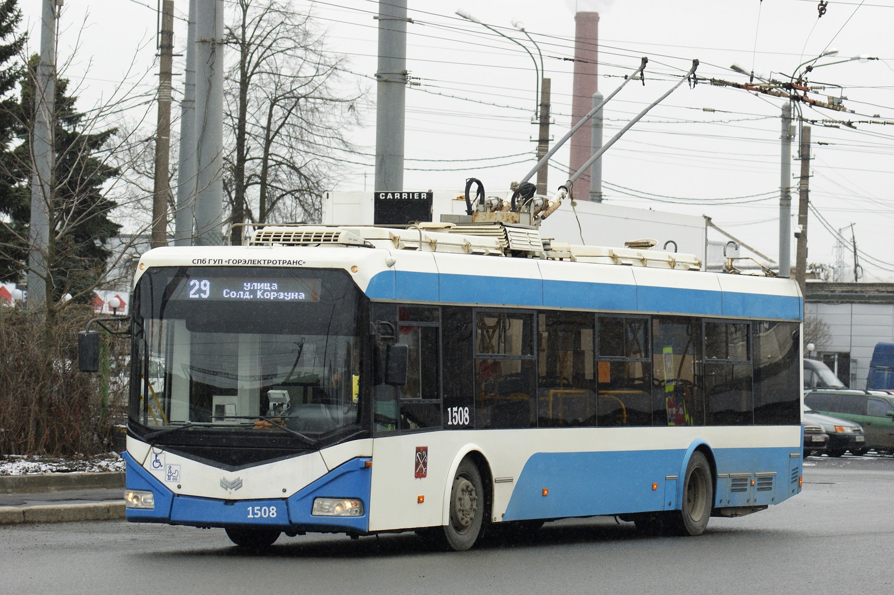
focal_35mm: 150
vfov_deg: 9.1
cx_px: 447
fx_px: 3722
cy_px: 298
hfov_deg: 13.7
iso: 400
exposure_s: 1/400
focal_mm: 100
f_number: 5.6
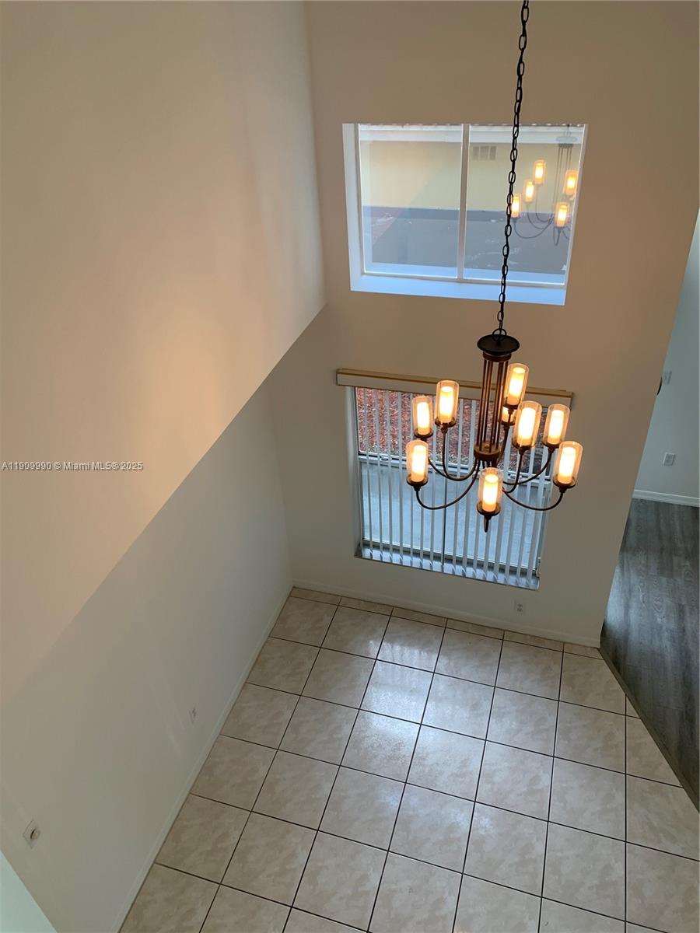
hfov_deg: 53.1
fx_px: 701
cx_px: 350
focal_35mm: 26
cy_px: 466
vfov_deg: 67.3
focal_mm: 4.25
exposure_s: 1/120
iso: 80
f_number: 1.8
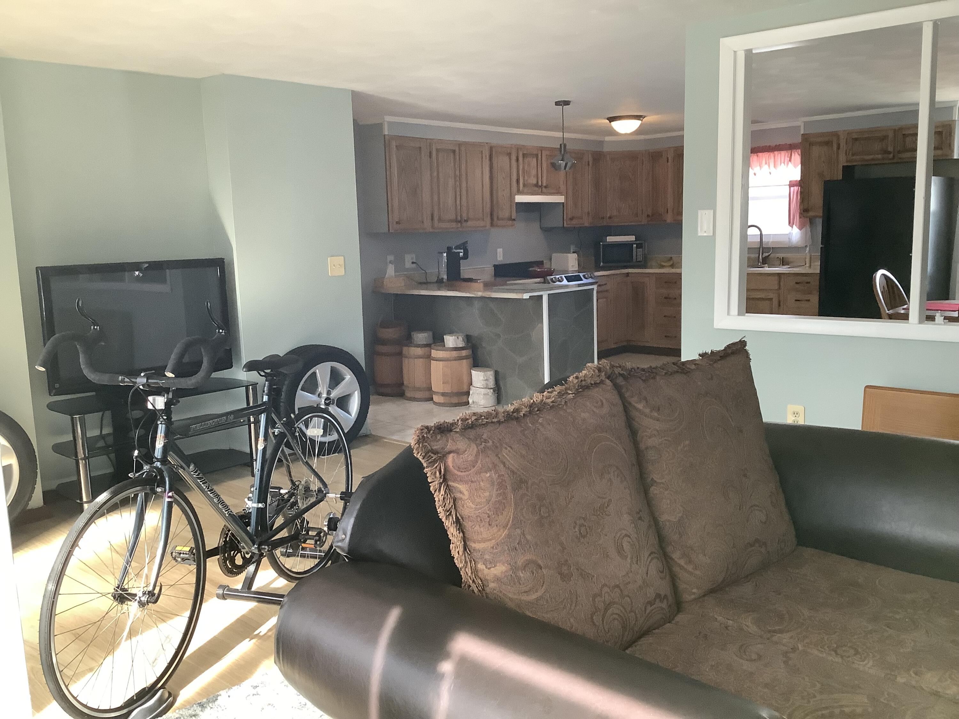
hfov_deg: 58.4
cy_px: 360
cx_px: 480
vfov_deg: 45.4
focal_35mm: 31
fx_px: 859
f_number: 2.4
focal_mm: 3.3
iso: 200
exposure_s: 1/60
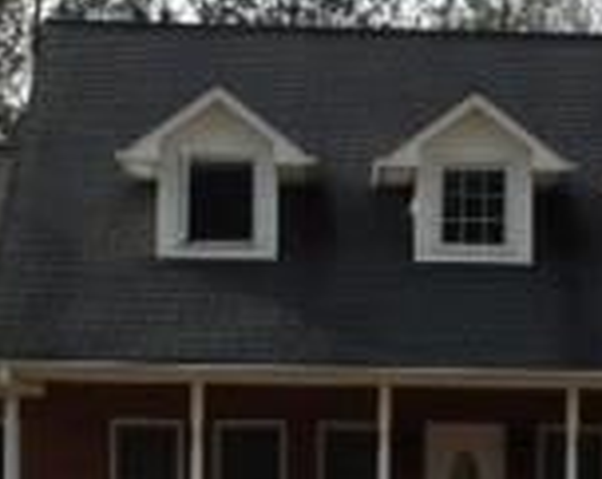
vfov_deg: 11.1
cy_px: 578
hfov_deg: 14.1
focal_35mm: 136
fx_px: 2418
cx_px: 463
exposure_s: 1/1355
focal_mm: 4.13
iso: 64
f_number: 2.4
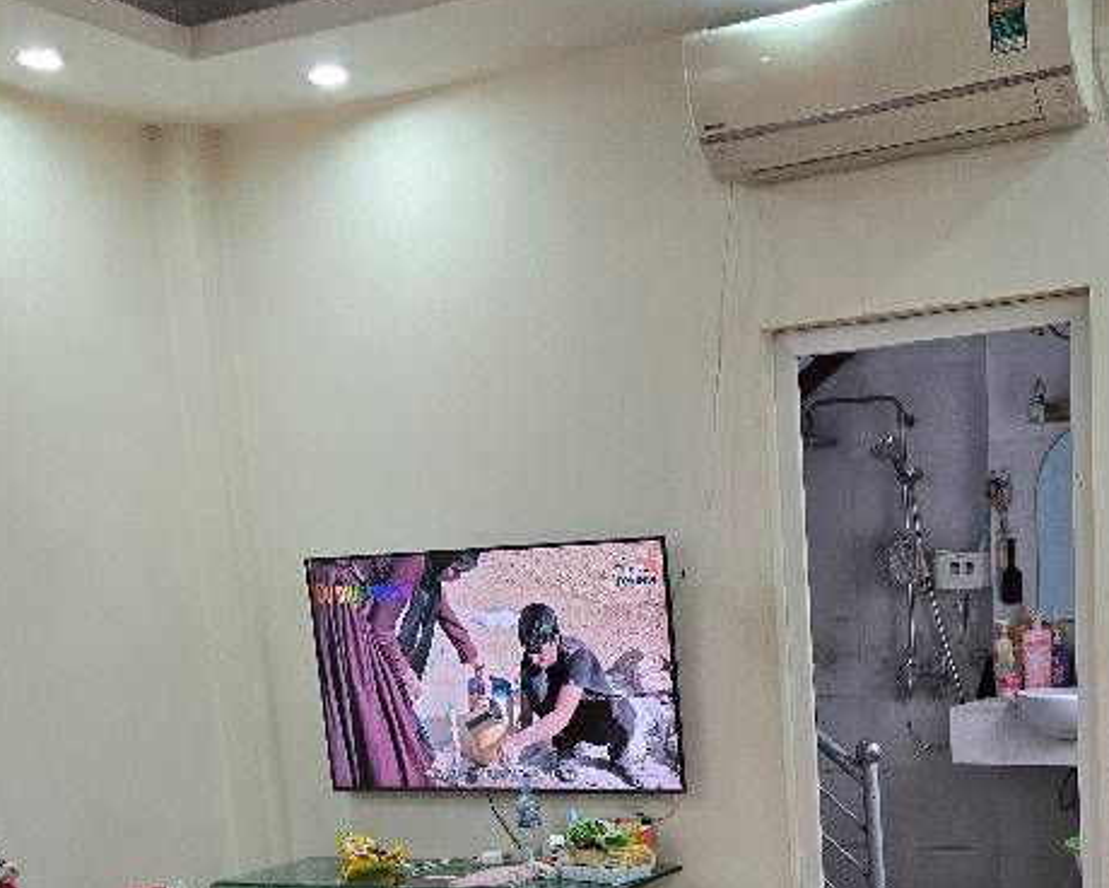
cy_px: 857
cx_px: 798
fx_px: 1641
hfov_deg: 36.7
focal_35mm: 50
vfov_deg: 28.6
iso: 200
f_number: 1.8
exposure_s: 1/182
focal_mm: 5.4
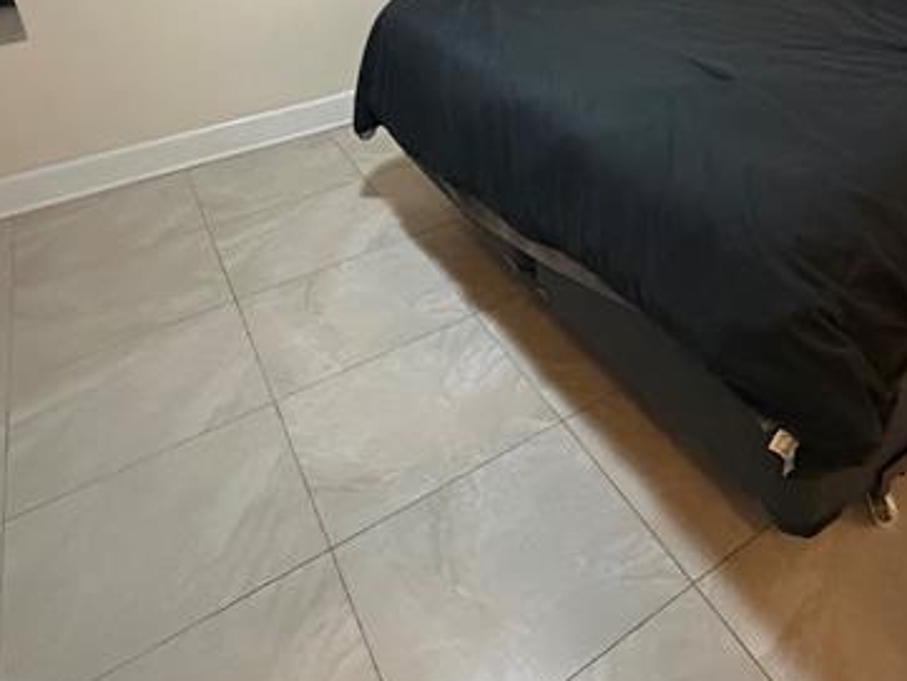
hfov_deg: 54.5
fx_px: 813
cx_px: 721
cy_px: 60
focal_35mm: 31
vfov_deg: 41.6
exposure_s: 1/60
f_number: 2.2
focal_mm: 2.22
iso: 1000
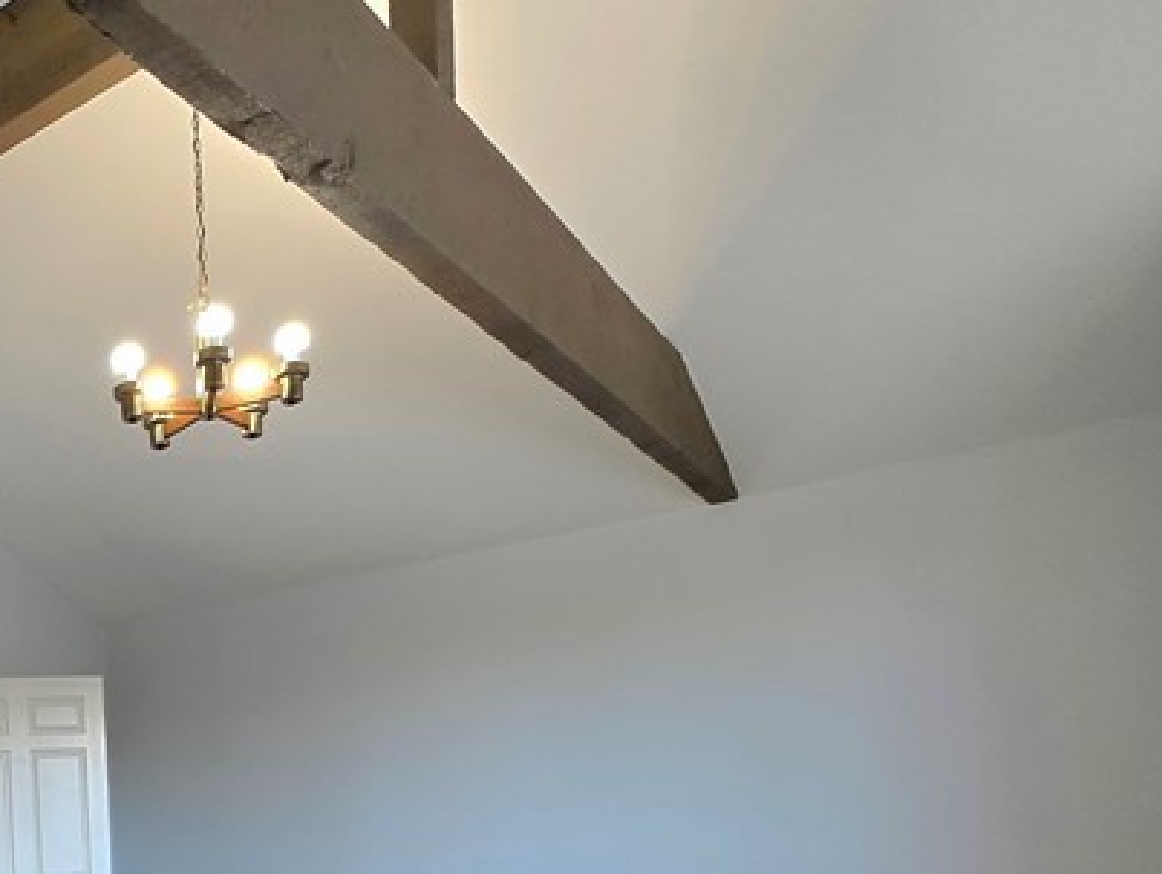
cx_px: -66
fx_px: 1109
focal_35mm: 33
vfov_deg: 39.1
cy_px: 831
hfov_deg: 44.5
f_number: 2.2
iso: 50
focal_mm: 1.7
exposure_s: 1/60.2
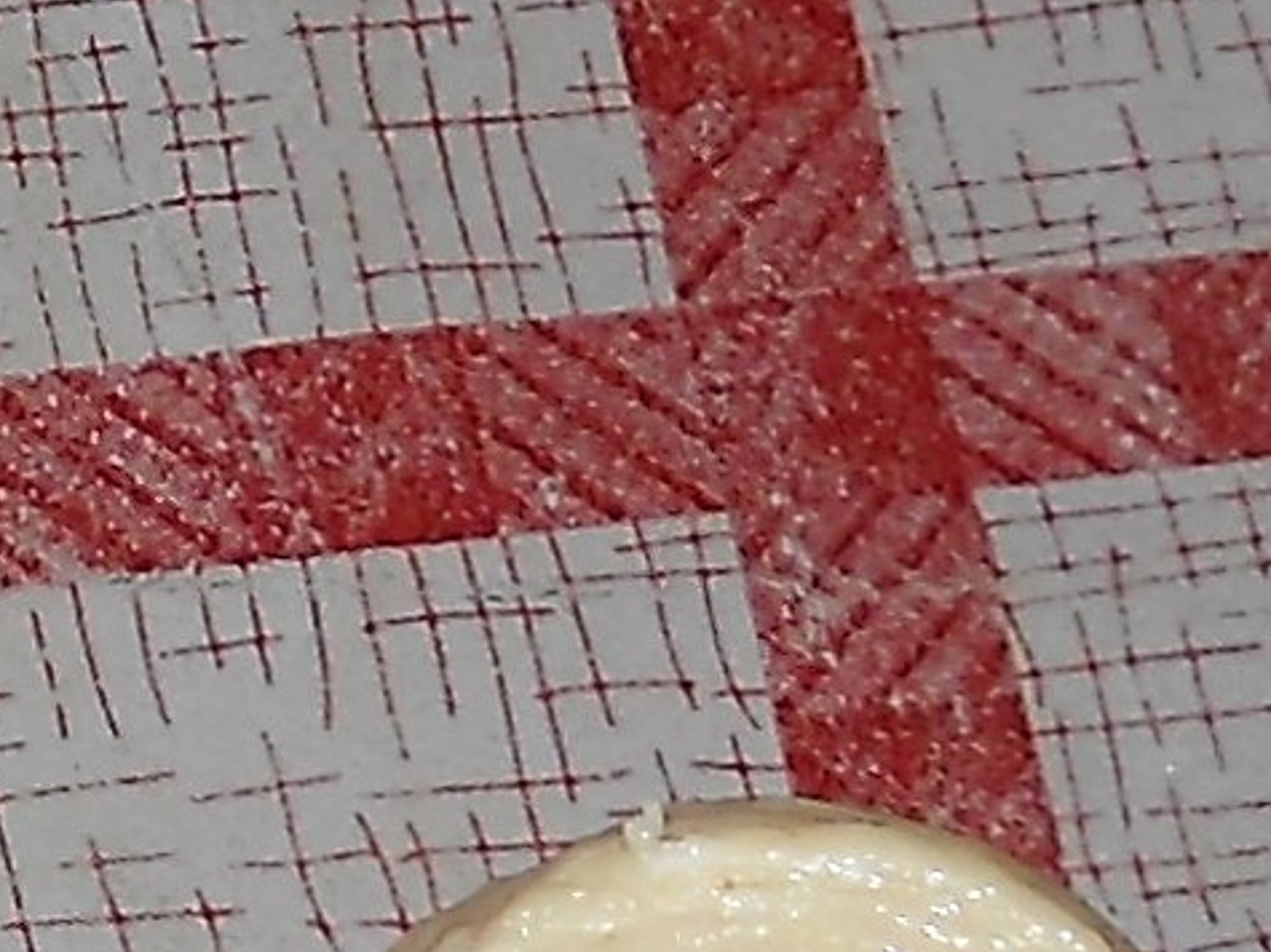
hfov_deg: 7.7
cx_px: -1655
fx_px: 8883
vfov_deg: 6.1
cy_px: 253
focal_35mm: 242
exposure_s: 1/30
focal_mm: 6.72
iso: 80
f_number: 3.1
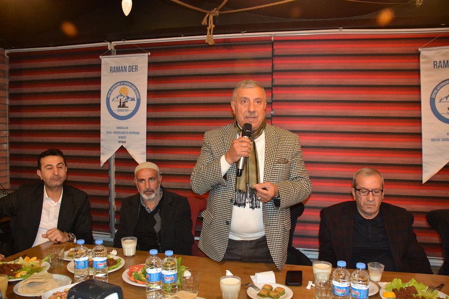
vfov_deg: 47.9
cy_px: 150
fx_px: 337
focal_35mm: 27
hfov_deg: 67.4
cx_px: 224
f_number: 3.5
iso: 3200
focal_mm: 18
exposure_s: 1/60
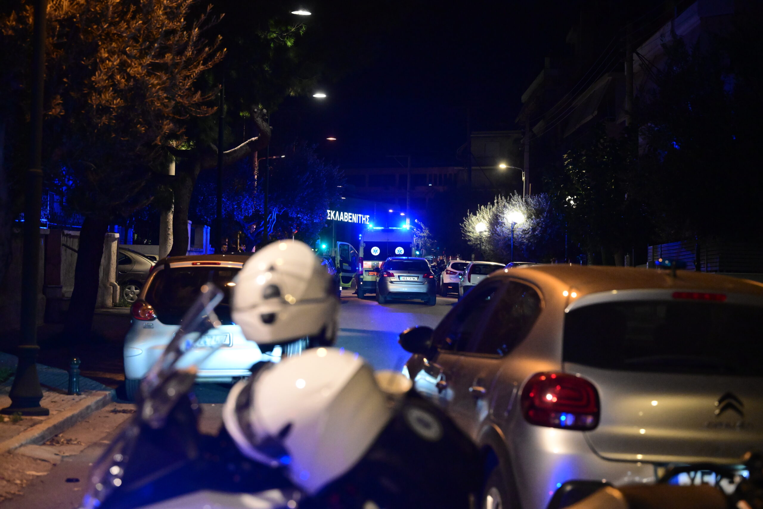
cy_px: 254
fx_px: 1484
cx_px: 382
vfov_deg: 19.5
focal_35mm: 70
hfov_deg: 28.8
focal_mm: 70
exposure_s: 1/200
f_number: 3.5
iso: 8000
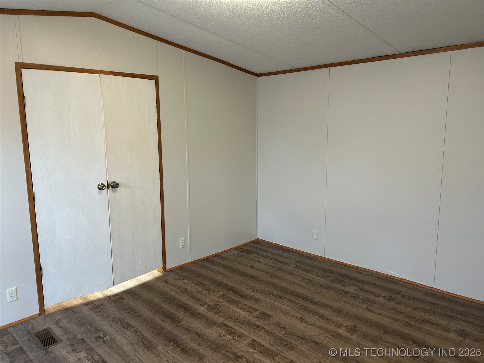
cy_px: 182
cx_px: 242
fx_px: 364
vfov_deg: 53.1
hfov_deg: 67.3
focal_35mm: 26
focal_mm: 5.7
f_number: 1.5
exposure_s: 1/60
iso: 100
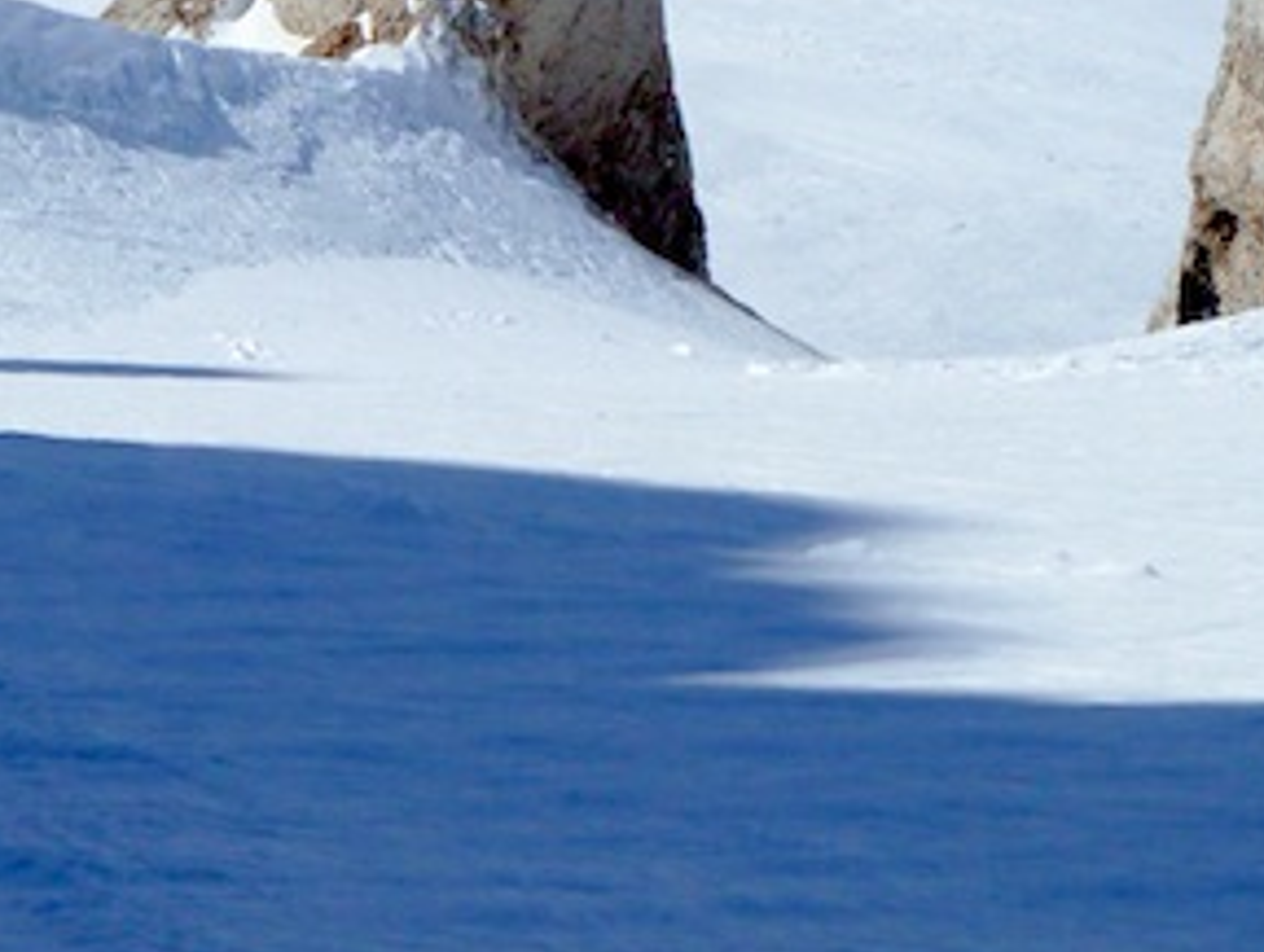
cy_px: 160
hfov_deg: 6.5
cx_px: -46
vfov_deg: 4.9
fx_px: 11082
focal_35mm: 303
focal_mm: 18.2
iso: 80
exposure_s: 1/1000
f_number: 5.6
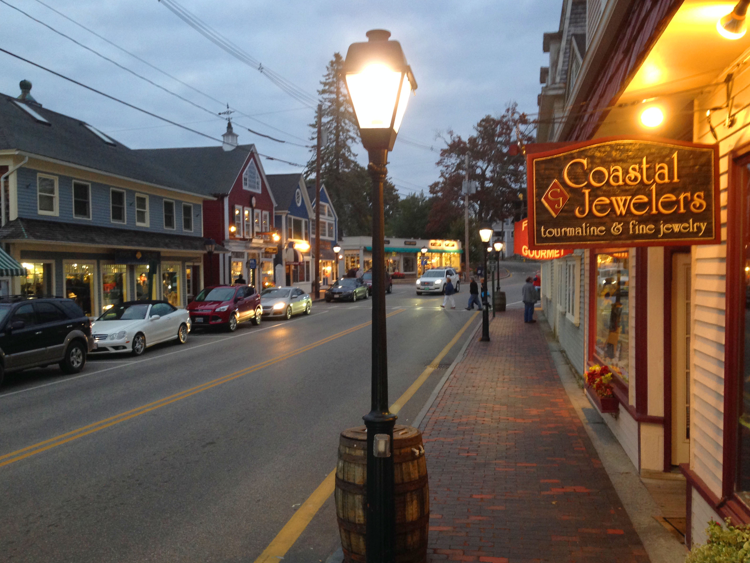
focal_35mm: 34
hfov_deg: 54.0
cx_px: 373
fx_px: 737
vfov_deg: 41.8
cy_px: 289
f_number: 2.4
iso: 100
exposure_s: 1/20
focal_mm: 4.12
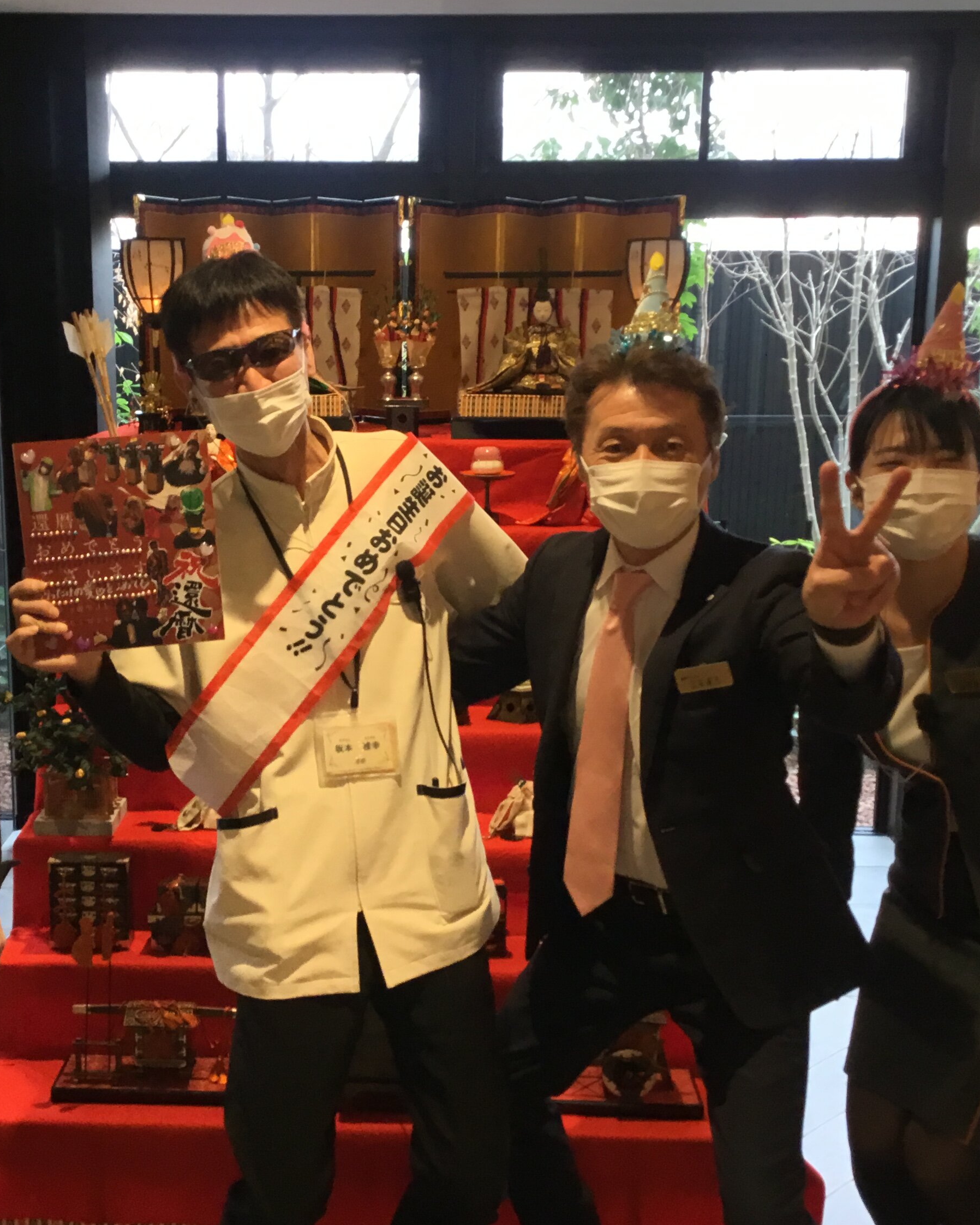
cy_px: 631
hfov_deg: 33.9
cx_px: 352
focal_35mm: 44
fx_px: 1595
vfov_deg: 42.0
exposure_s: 1/30
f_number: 2.4
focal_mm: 3.3
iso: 32
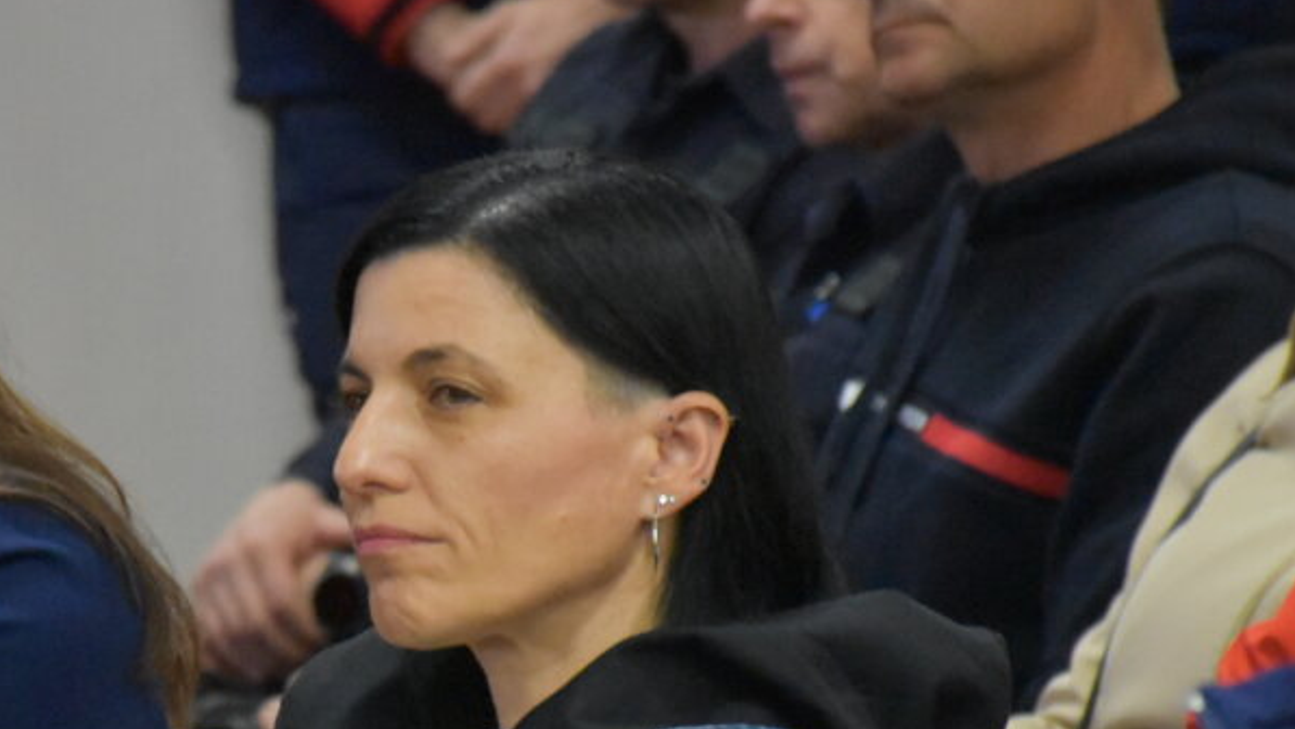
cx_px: 236
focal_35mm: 465
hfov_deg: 4.6
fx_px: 15969
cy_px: 627
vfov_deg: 2.6
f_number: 5.6
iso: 6400
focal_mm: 140
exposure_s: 1/100
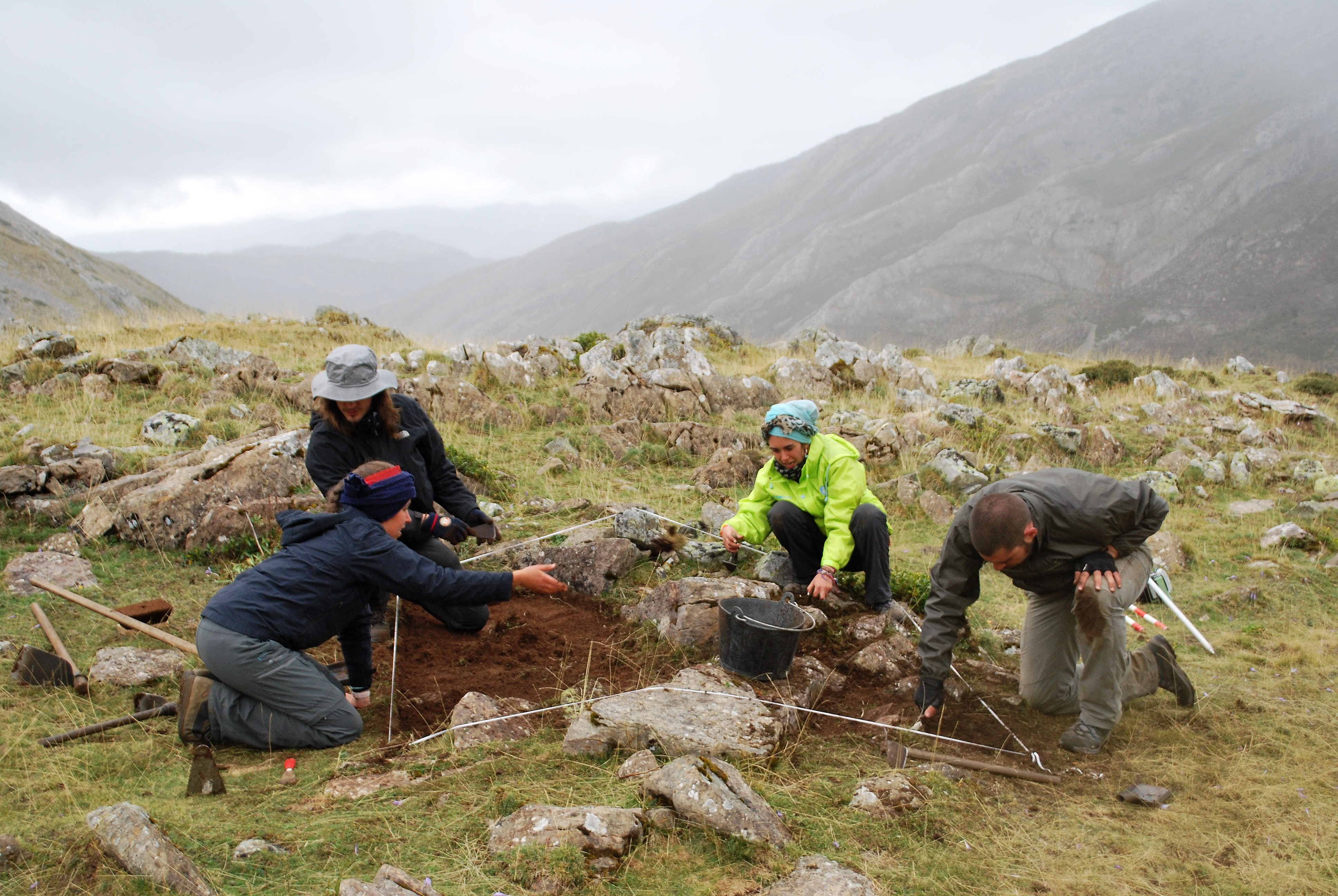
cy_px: 448
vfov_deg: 29.9
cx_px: 669
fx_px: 1674
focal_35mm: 45
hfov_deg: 43.6
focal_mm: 30
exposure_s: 1/125
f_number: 5.6
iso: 200
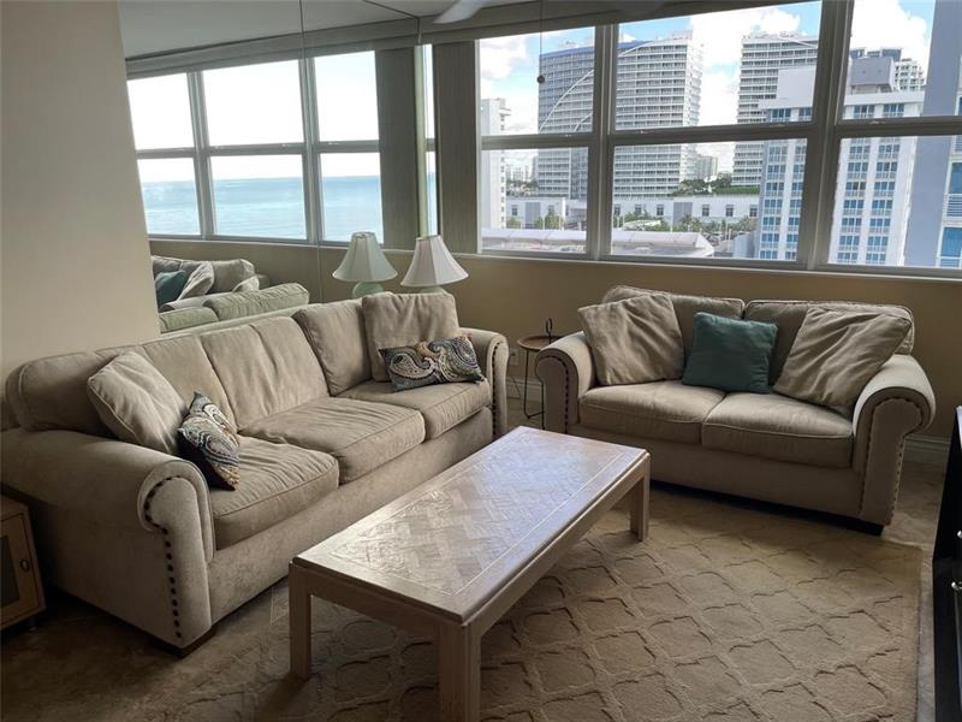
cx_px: 481
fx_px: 723
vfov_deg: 53.1
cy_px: 361
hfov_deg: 67.3
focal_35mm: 26
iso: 32
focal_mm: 4.2
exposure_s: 1/123
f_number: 1.6
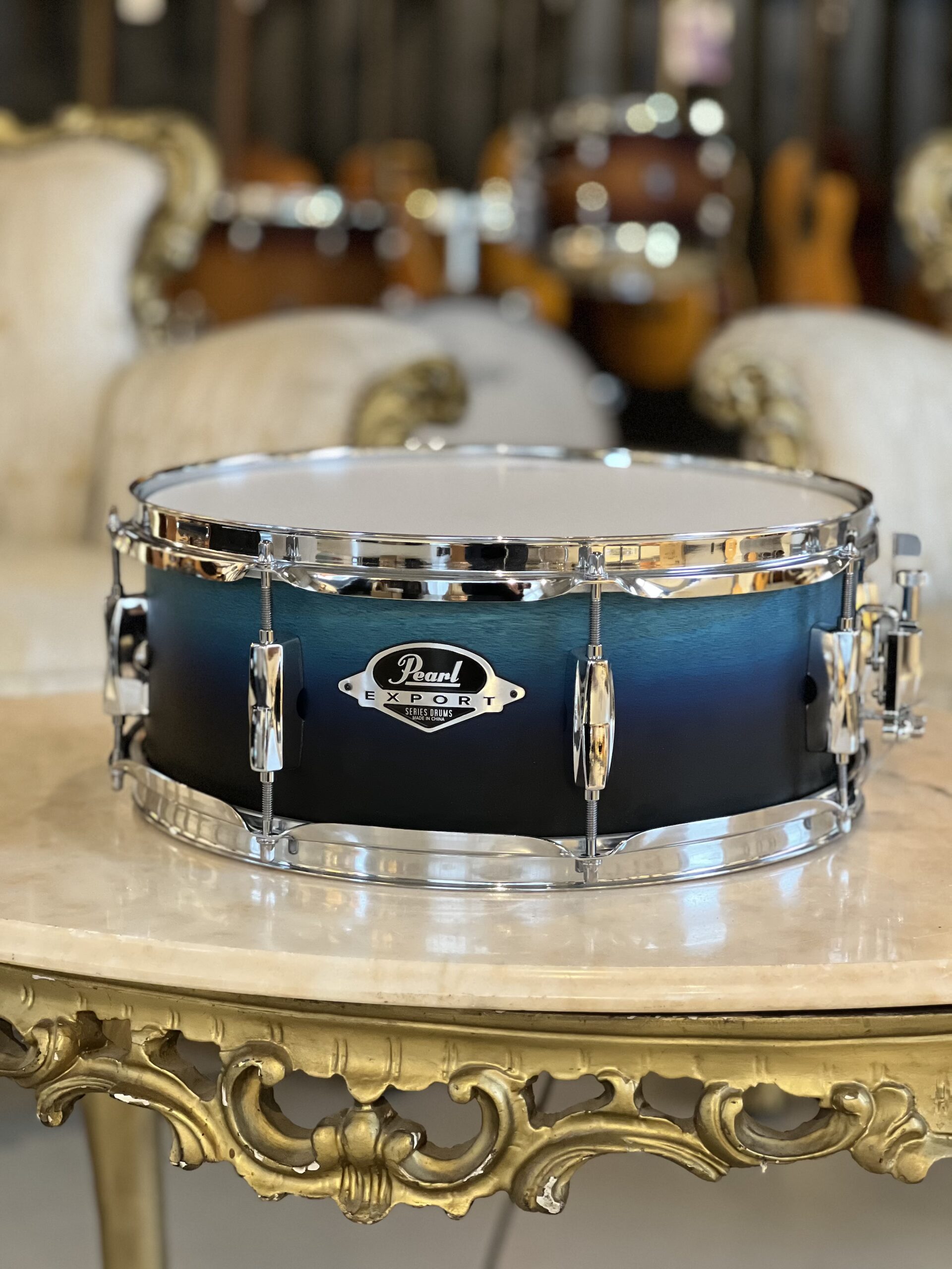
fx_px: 2824
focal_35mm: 77
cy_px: 634
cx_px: 476
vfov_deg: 25.3
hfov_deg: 19.1
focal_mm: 9
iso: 400
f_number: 2.8
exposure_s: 1/20
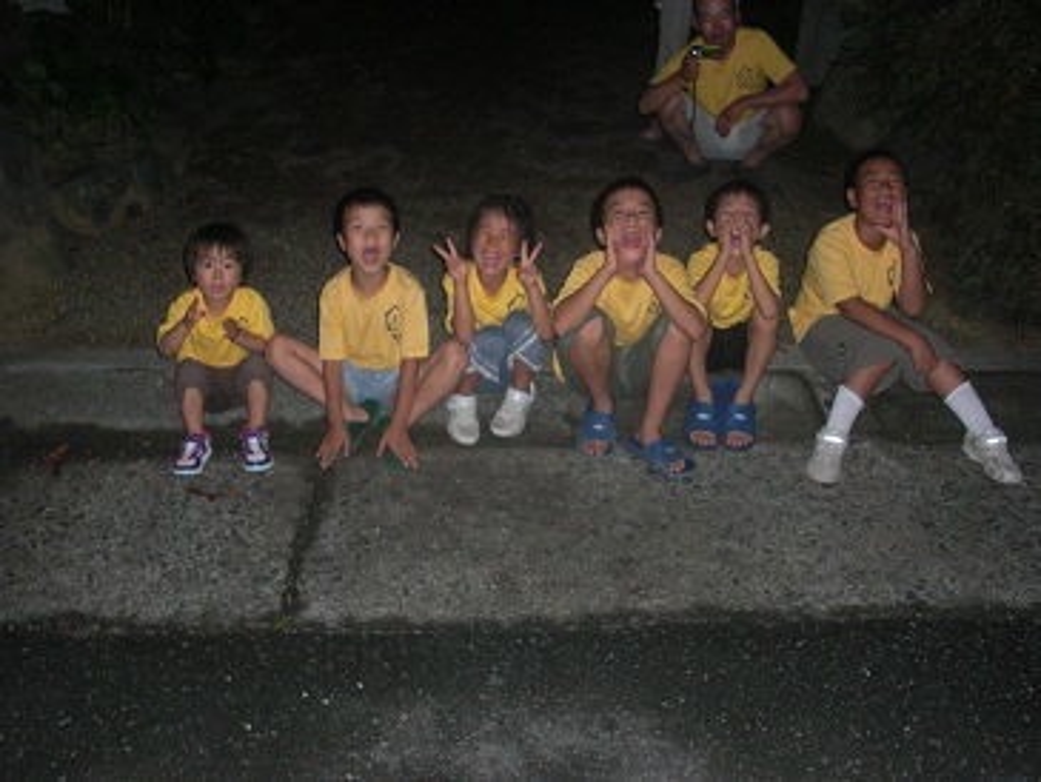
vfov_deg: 39.7
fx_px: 1083
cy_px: 391
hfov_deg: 51.3
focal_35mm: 36
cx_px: 520
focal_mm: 6.3
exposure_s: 1/30
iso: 200
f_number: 2.8
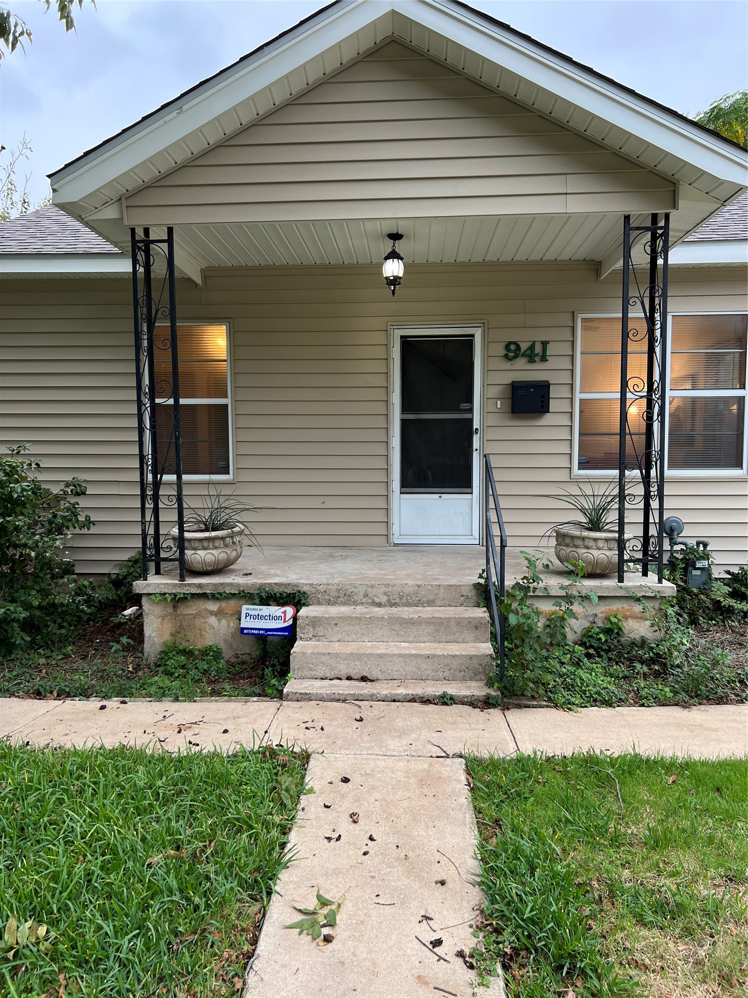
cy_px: 499
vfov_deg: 67.3
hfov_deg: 53.1
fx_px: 749
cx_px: 374
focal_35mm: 26
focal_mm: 5.7
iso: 80
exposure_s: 1/121
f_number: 1.5
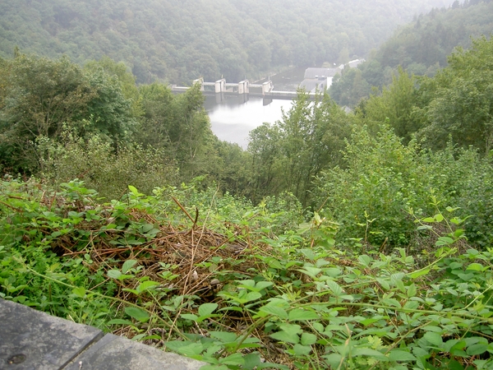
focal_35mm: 39
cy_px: 185
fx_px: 555
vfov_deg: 36.8
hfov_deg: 47.9
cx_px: 246
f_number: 2.8
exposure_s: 1/40
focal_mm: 8
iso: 100
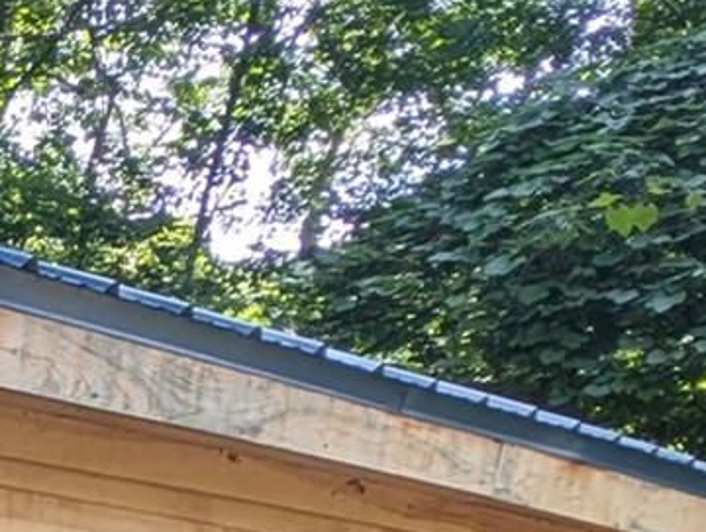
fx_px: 1389
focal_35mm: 68
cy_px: 1056
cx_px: -573
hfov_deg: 20.2
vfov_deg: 16.6
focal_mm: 2.23
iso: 30
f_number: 1.95
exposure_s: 1/91.7
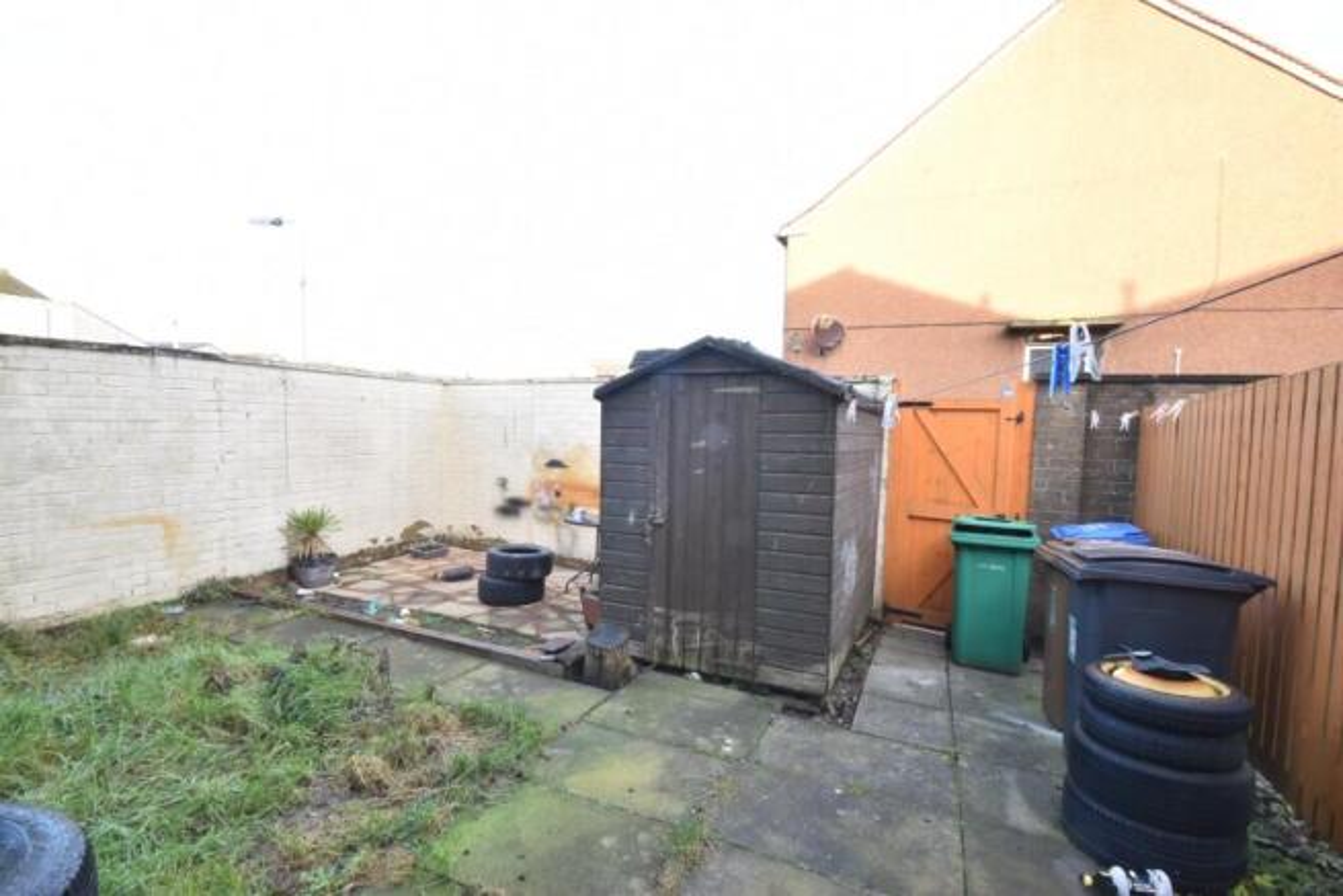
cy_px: 448
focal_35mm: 15
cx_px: 672
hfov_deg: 100.4
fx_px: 560
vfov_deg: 77.4
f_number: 14
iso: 360
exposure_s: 1/15
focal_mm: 10
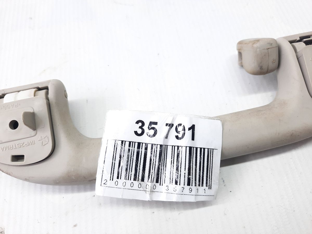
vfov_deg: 54.9
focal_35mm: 25
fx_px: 225
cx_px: 156
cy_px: 117
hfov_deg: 69.4
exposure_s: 1/50
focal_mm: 4.6
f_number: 2
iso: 80
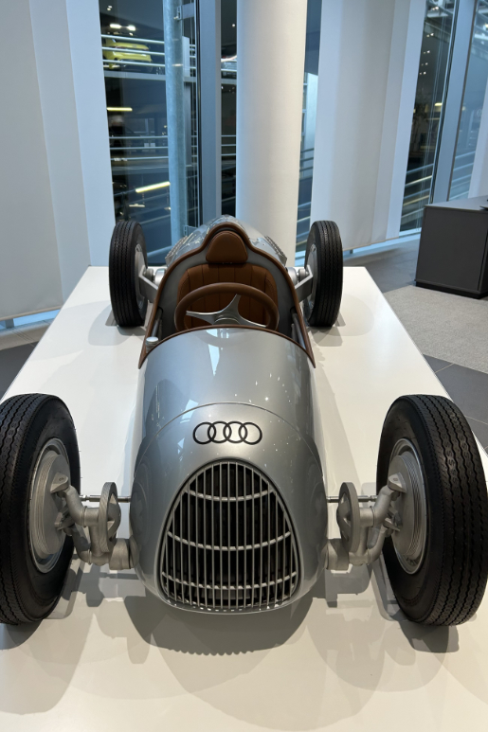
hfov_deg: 46.3
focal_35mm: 28
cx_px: 221
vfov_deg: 65.5
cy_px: 368
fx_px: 570
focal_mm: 5.7
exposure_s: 1/100
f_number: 1.5
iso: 64
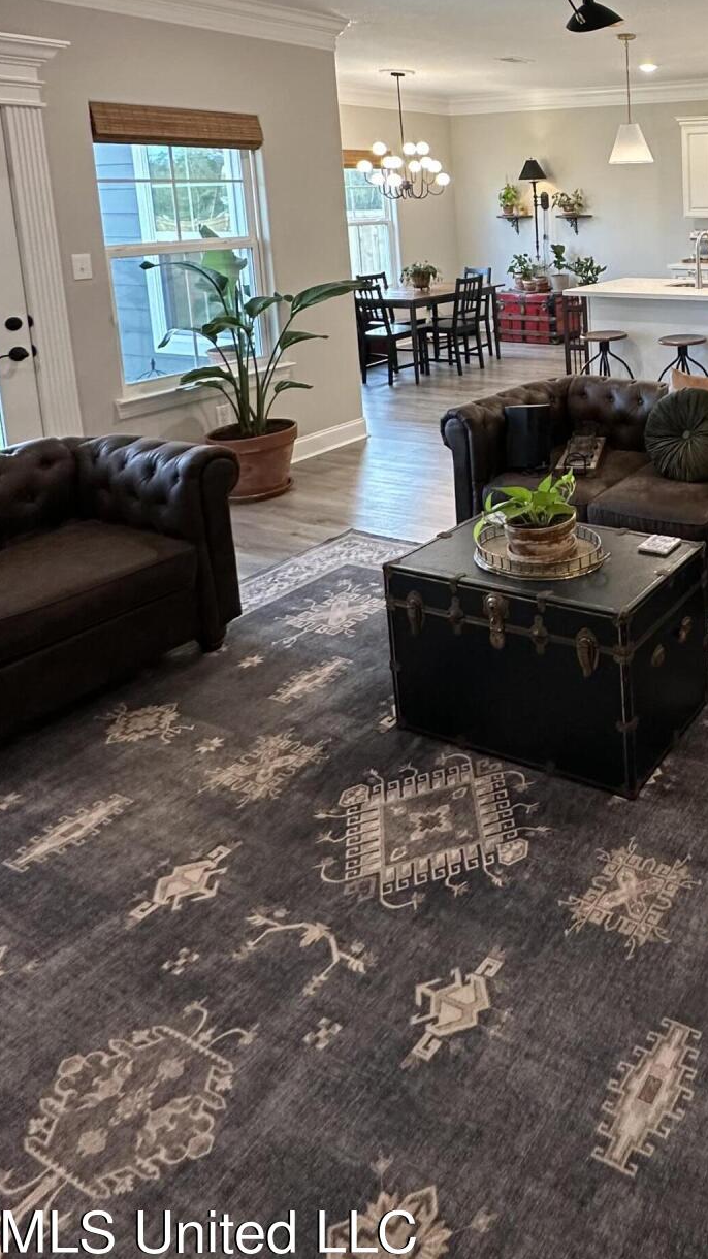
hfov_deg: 38.5
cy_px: 295
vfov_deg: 68.6
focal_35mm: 25
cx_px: 767
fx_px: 835
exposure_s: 1/60
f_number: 2.2
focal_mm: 2.22
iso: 200
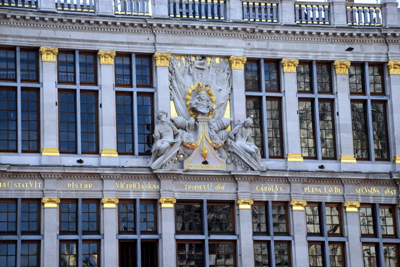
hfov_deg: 17.1
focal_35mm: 120
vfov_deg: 11.4
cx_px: 200
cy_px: 134
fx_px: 1334
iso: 125
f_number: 8
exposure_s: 1/50
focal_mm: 80
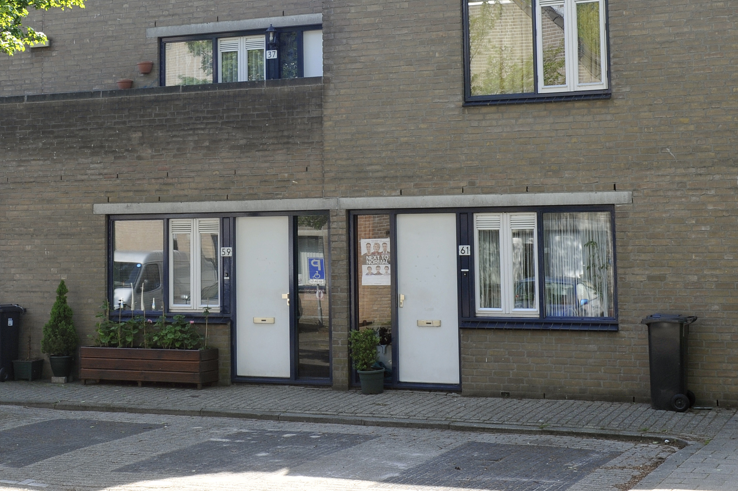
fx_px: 1414
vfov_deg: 19.6
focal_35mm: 69
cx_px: 224
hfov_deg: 29.0
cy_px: 123
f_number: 13
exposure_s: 1/100
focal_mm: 36
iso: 400
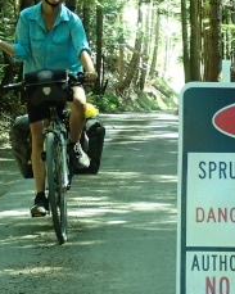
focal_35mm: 136
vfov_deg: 14.2
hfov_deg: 11.3
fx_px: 1183
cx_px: 166
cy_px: 150
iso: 400
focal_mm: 12.73
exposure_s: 1/50
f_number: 3.9
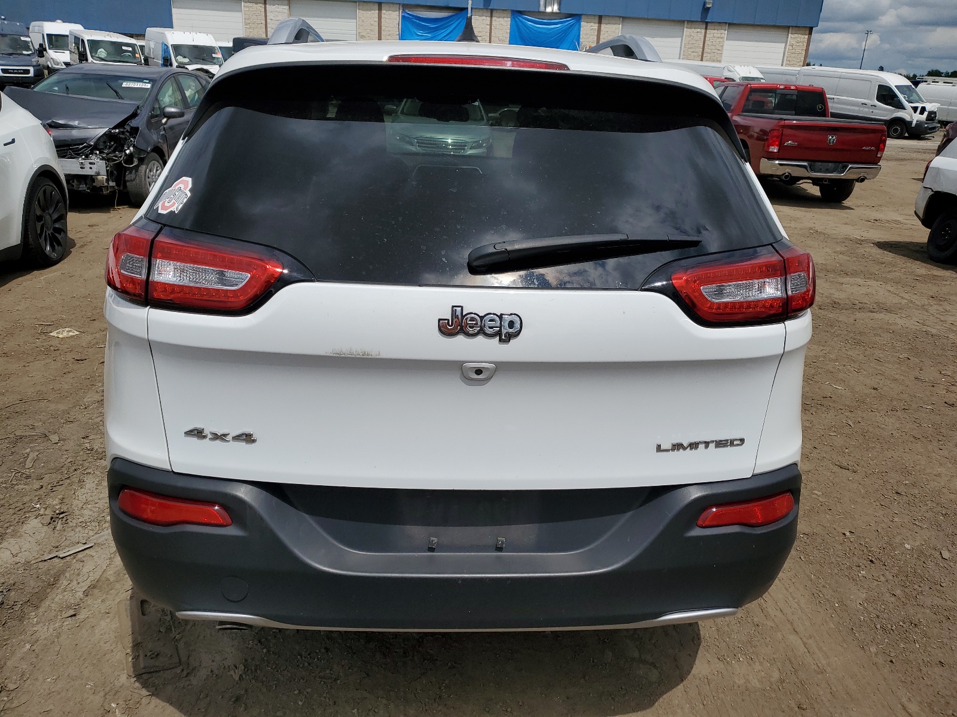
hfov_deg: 67.3
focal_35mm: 26
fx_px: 719
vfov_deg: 53.1
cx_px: 478
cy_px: 358
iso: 51
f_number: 1.5
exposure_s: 1/10000
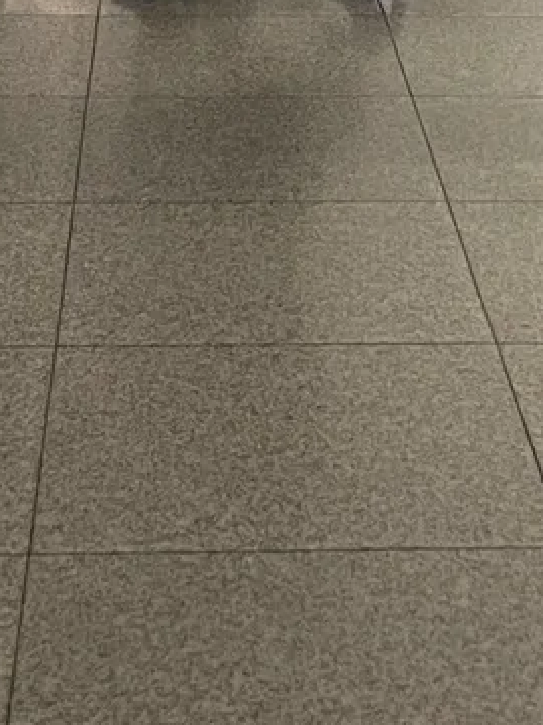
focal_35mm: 116
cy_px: -683
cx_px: 386
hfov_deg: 12.7
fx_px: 2428
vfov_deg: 14.4
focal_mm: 4.2
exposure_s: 1/60
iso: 125
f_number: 1.6
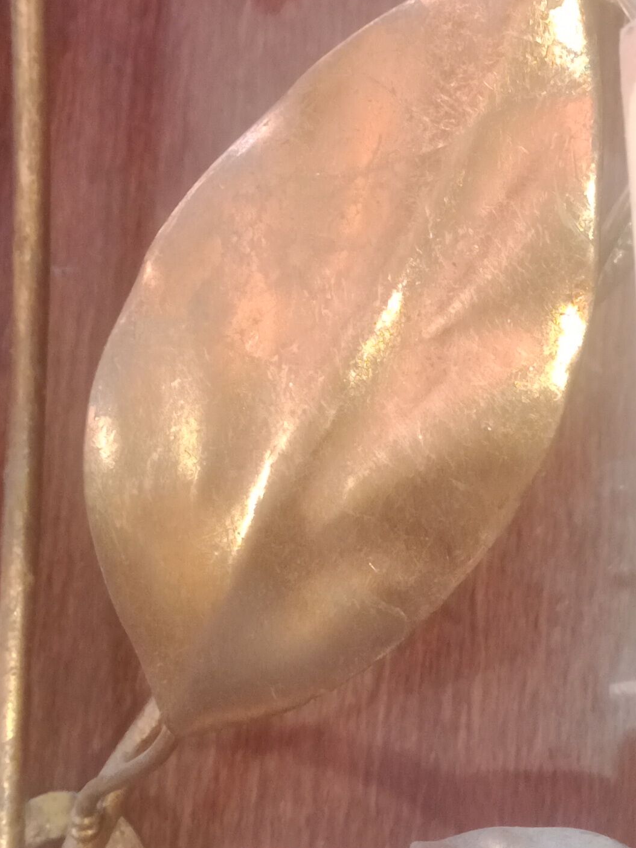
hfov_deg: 18.0
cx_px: 642
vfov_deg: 24.3
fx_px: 1960
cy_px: 257
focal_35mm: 80
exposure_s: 1/33.3
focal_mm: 3.54
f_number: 2
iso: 431
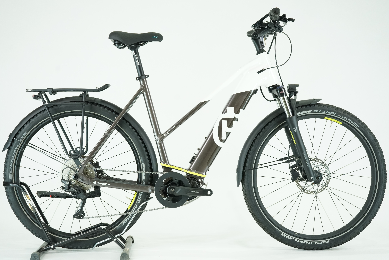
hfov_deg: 34.5
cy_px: 130
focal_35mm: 58
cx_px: 194
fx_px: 627
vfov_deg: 23.4
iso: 2000
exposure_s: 1/200
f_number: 5
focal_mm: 58
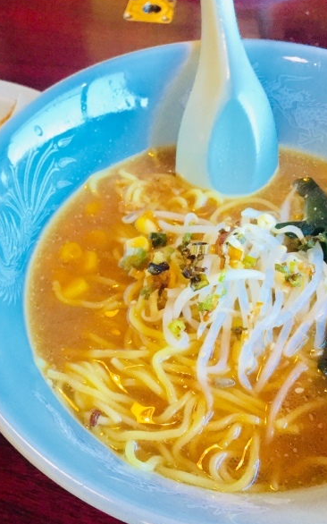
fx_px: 599
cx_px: 102
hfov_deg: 30.2
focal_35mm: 42
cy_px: 262
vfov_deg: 47.2
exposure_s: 1/30
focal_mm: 4.15
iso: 50
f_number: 2.2
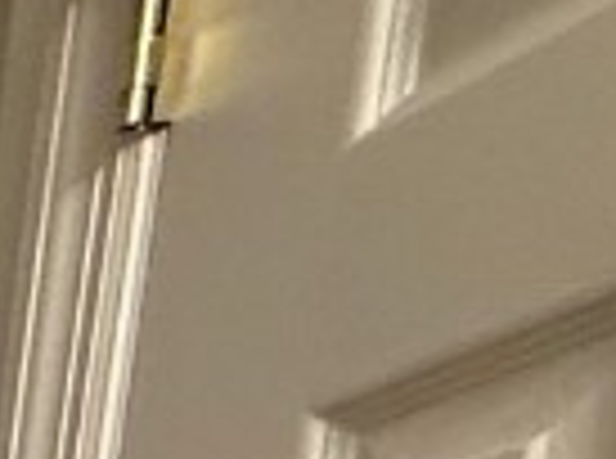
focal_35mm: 105
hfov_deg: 9.7
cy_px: 1462
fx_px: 1864
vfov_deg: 9.8
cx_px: -1520
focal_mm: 2.22
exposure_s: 1/60
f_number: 2.2
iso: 200
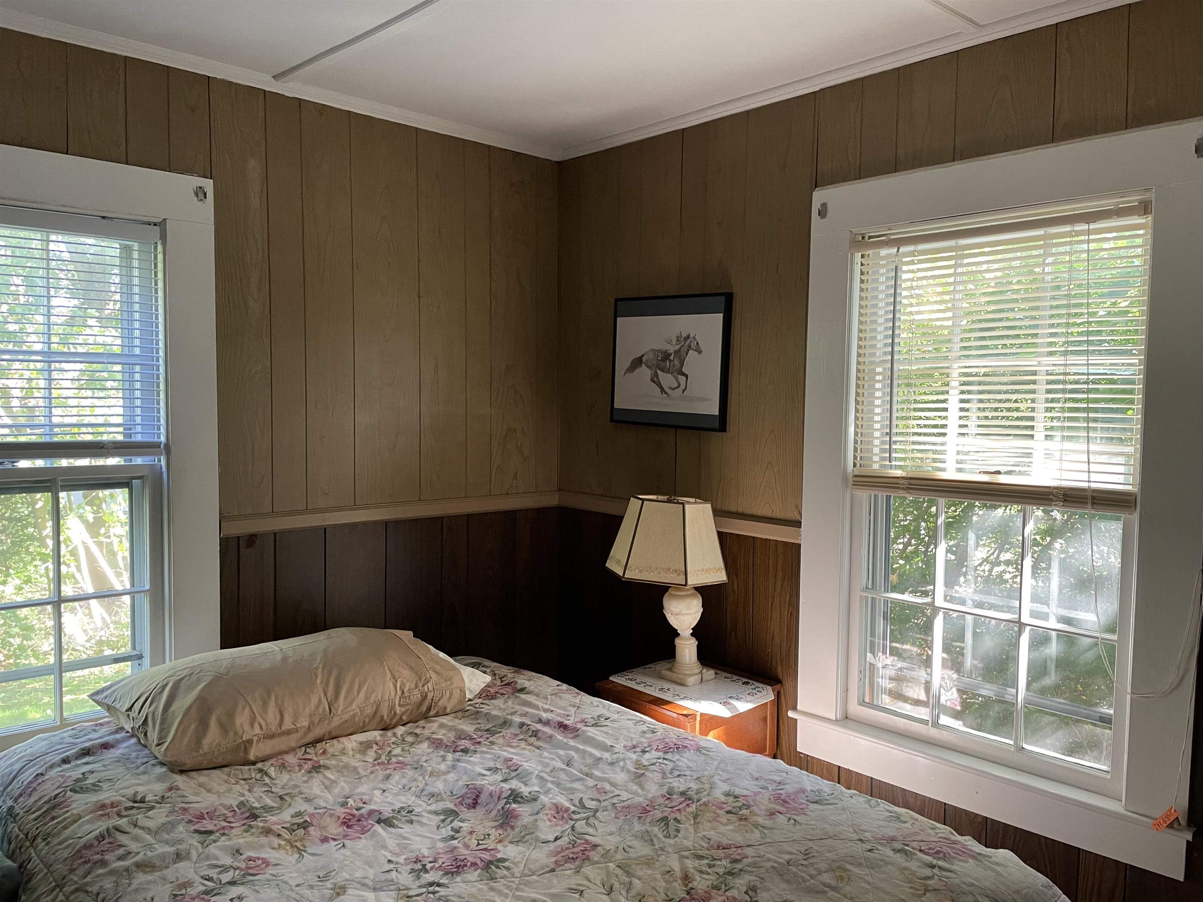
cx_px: 602
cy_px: 451
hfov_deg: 67.3
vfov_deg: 53.1
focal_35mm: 26
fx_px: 904
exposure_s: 1/60
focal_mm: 4.2
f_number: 1.6
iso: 200
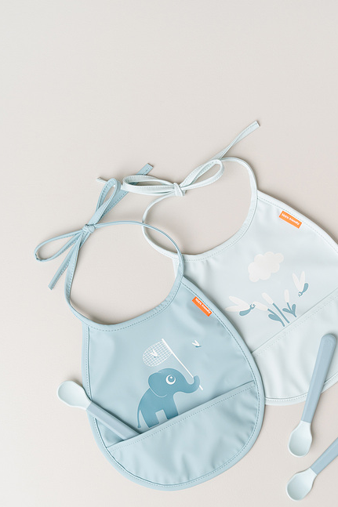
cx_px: 224
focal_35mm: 63
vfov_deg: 31.8
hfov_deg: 21.5
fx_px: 888
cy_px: 308
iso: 400
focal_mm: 47
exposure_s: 1/100
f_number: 6.3
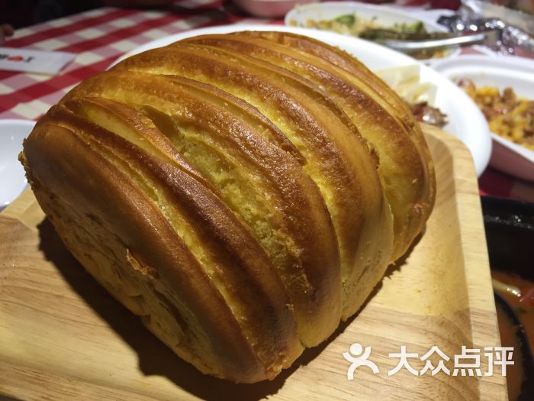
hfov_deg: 61.7
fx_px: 447
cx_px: 267
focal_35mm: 29
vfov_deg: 48.2
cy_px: 200
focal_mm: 4.15
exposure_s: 1/33
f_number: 2.2
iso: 50
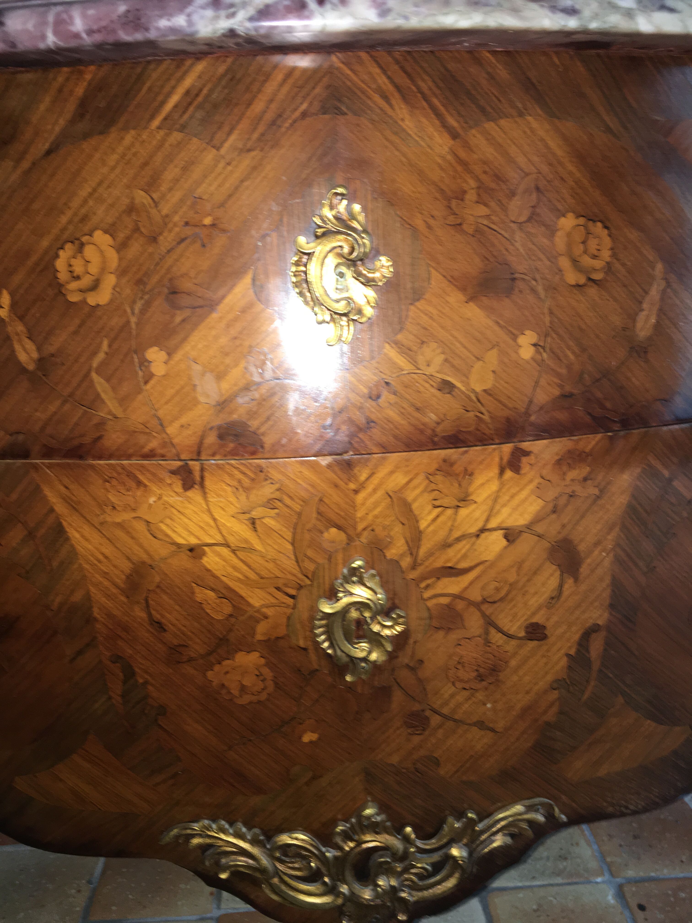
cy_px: 462
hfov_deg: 48.2
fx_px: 773
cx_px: 346
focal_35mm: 29
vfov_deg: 61.7
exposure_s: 1/17
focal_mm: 4.15
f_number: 2.2
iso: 50
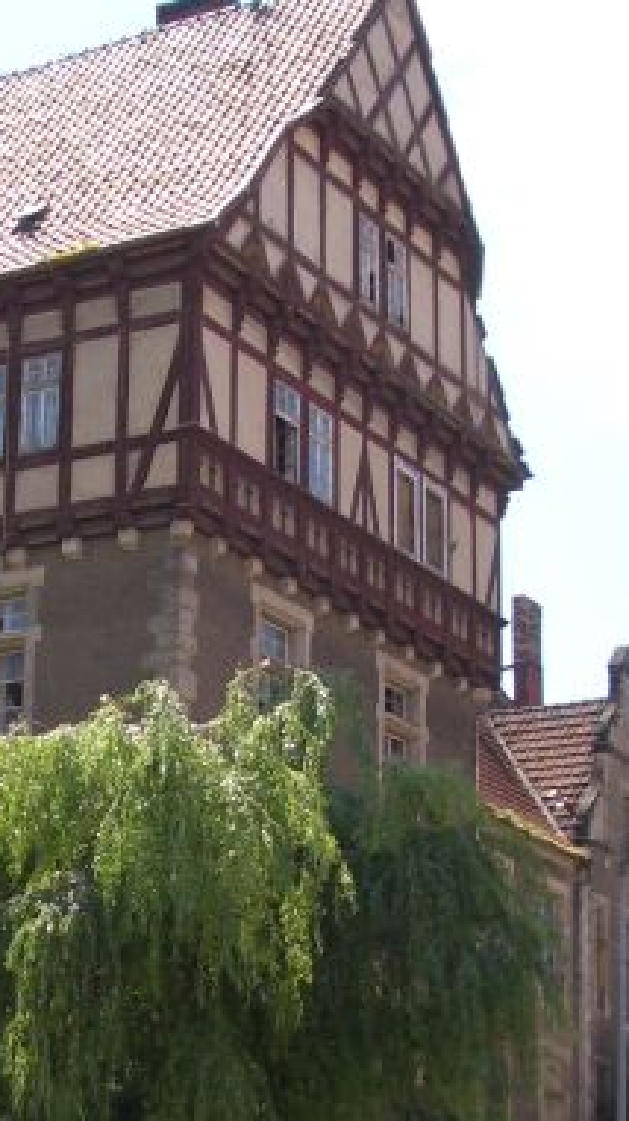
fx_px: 2375
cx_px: 53
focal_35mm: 80
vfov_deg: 26.4
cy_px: 739
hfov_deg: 14.9
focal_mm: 5.8
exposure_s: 1/200
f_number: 4.3
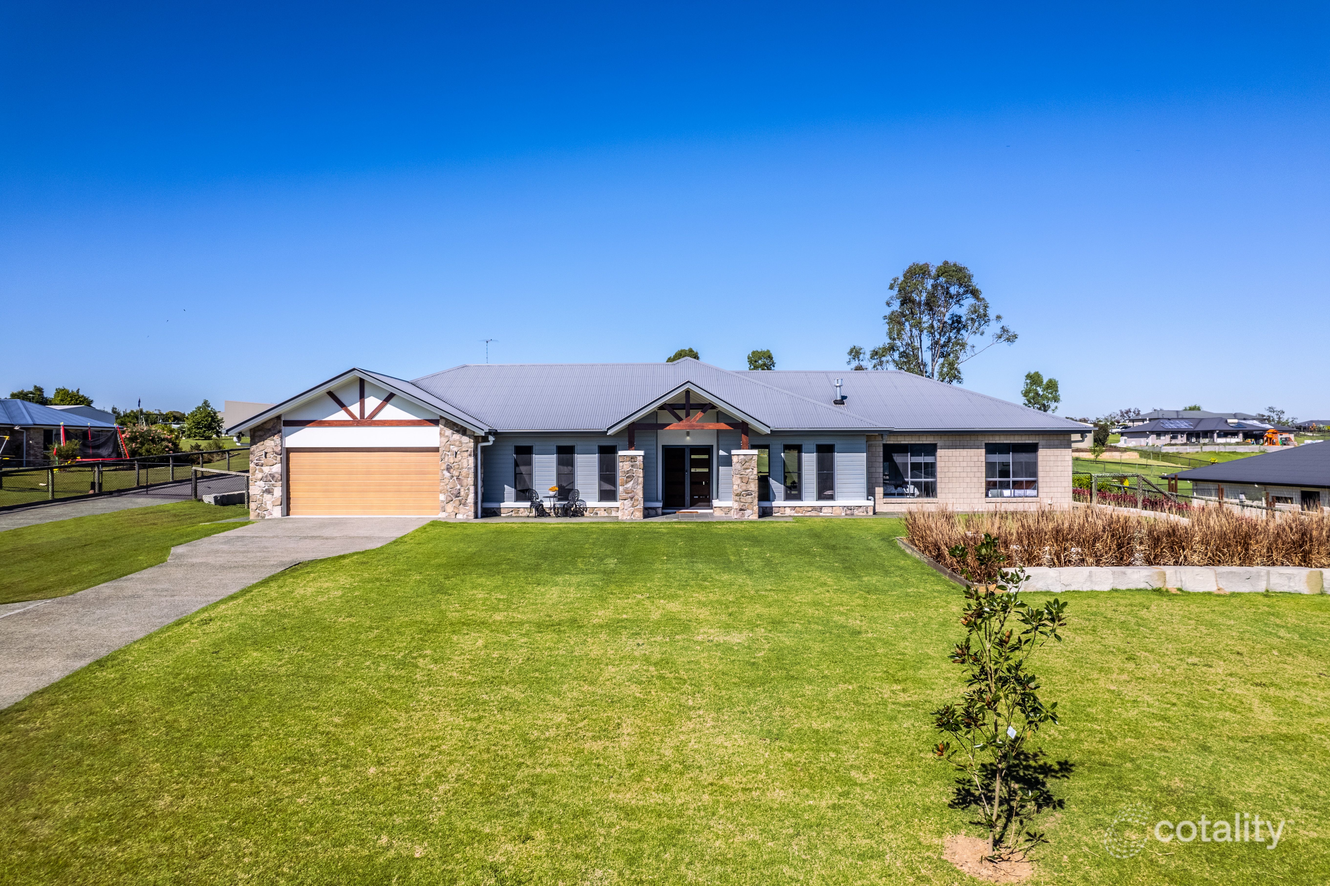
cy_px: 443
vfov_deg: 57.2
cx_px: 665
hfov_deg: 78.6
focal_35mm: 22
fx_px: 813
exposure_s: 1/1250
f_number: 2.8
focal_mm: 8.38
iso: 100
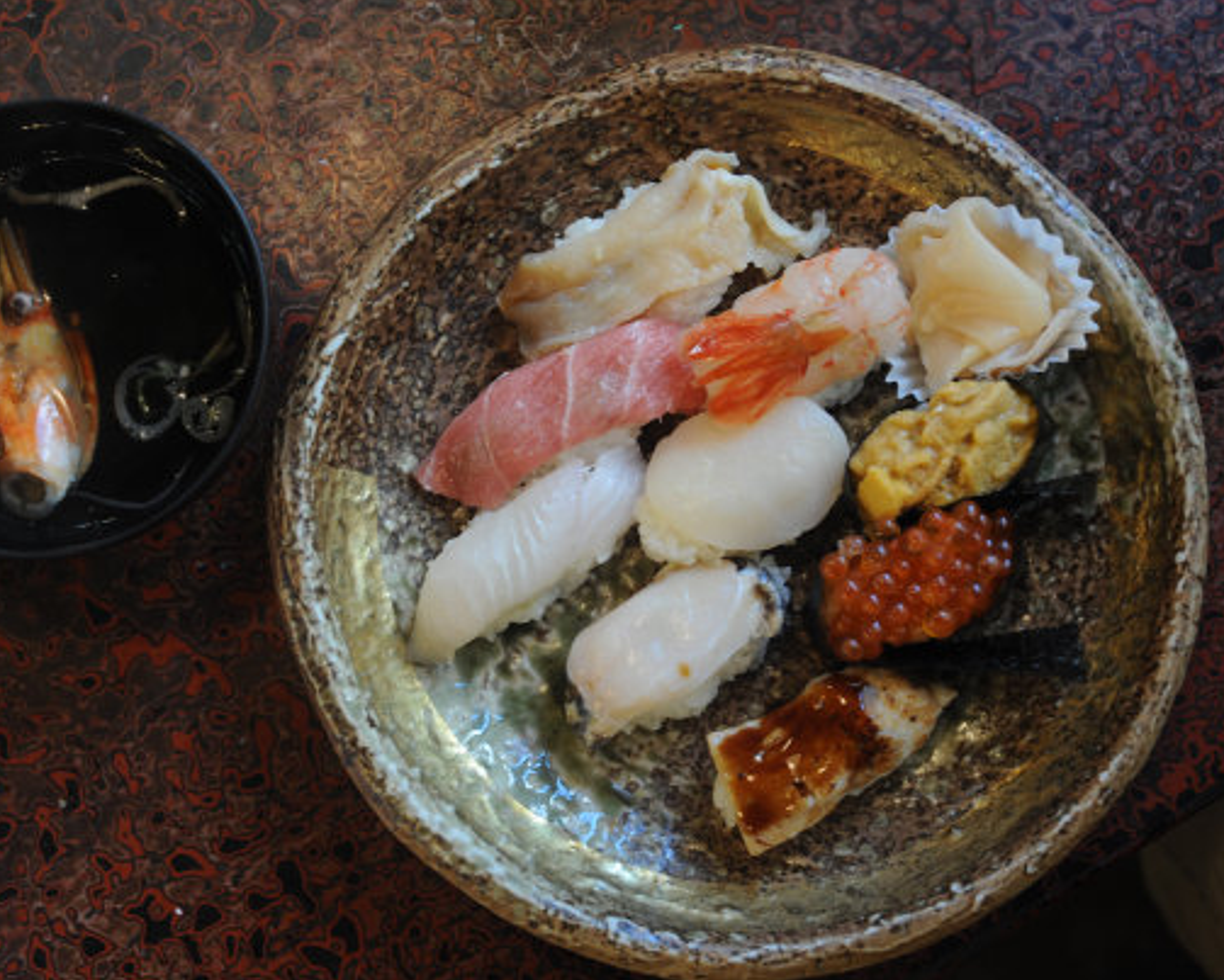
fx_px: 2066
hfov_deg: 33.0
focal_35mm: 57
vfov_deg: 26.7
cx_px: 538
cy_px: 490
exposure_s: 1/50
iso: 1250
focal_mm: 50
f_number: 5.6
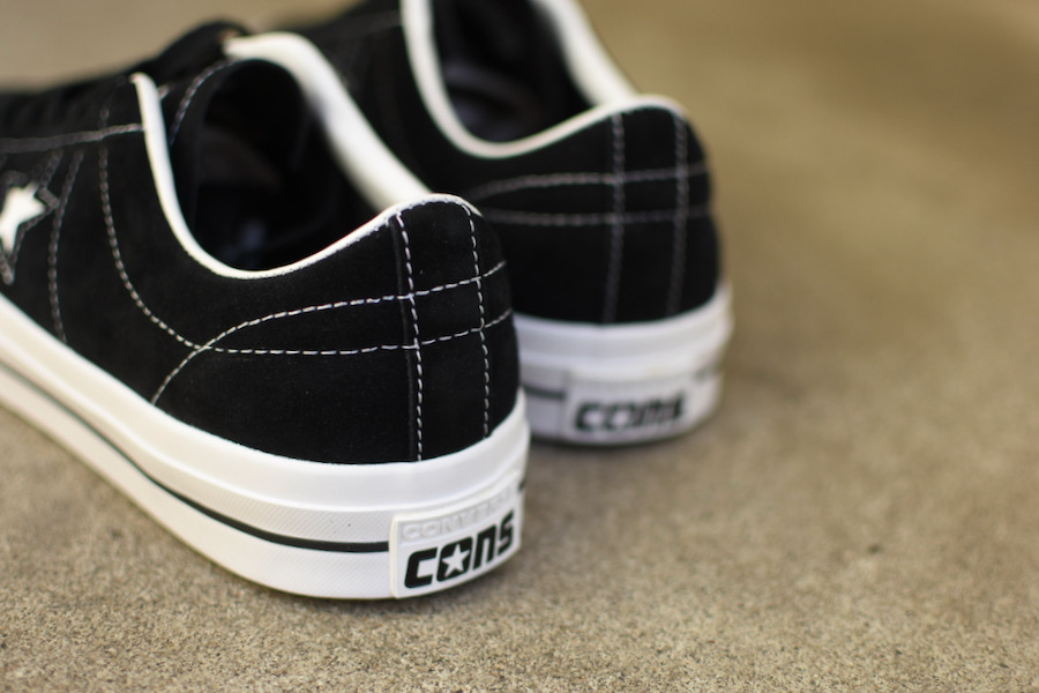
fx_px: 1515
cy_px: 346
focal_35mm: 52
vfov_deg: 25.8
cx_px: 520
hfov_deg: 37.9
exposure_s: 1/1000
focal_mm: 35
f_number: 1.8
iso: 200
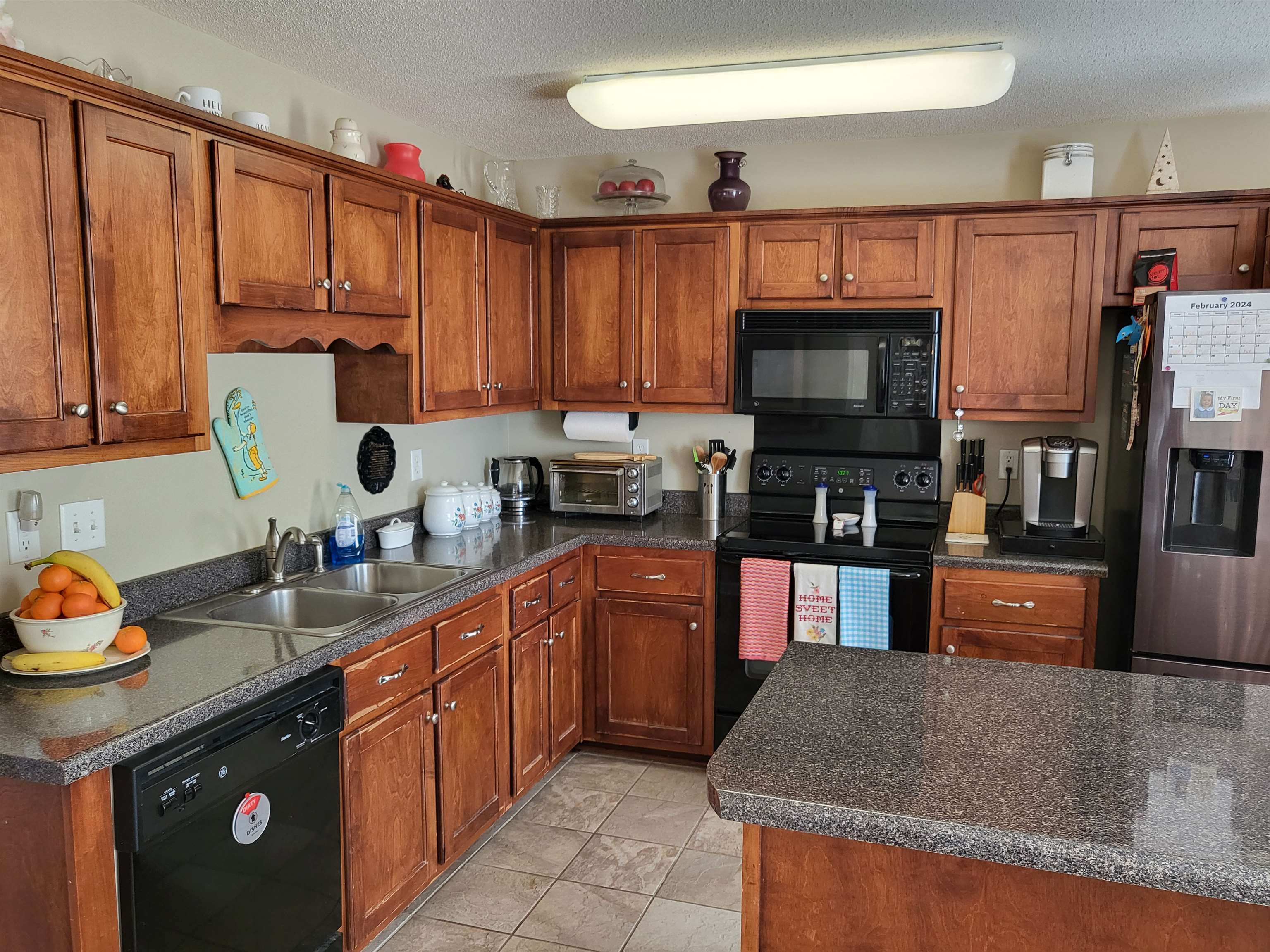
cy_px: 476
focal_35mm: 26
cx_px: 635
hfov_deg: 67.3
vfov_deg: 53.1
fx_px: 954
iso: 160
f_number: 1.8
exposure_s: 1/60
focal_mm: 4.25
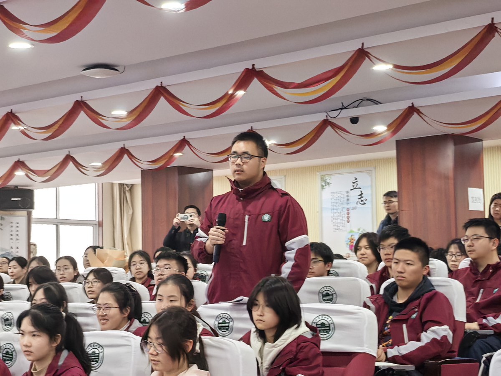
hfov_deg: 28.2
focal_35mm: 69
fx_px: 999
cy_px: 188
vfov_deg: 21.3
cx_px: 250
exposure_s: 1/200
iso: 320
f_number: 1.6
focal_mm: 8.5
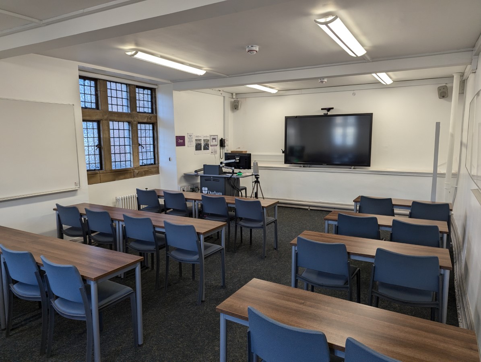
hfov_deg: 71.5
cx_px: 240
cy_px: 181
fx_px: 334
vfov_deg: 56.9
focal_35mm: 24
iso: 57
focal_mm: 6.81
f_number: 1.85
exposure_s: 1/100
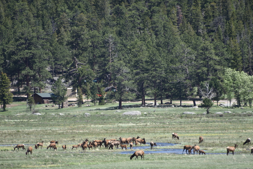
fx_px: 3438
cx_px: 132
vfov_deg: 2.8
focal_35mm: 489
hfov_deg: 4.2
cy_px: 134
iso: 200
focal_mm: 300
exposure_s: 1/640
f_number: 5.6
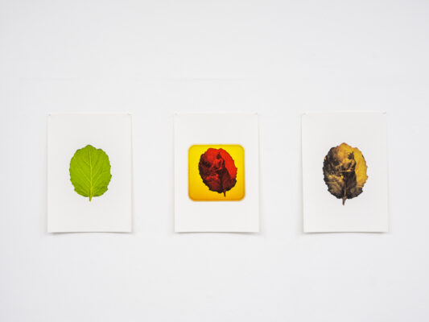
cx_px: 214
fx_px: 545
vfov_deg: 32.9
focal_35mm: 44
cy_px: 161
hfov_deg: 42.9
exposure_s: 1/25
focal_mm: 22
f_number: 6.3
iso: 200
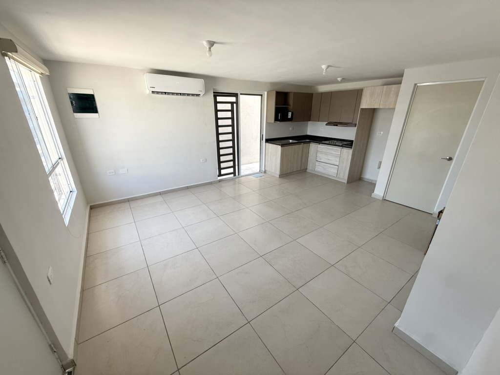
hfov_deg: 102.1
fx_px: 202
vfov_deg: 85.7
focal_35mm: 14
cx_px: 250
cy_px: 188
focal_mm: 2.22
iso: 100
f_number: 2.2
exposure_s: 1/120
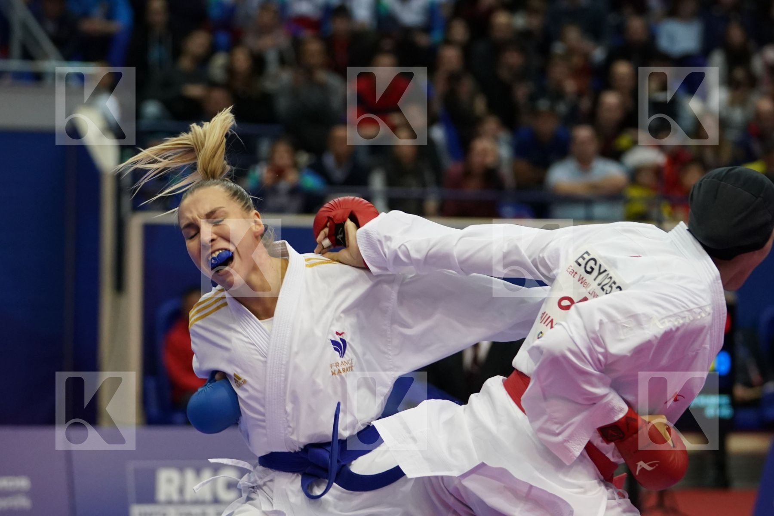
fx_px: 3440
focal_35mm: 160
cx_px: 387
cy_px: 258
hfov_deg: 12.8
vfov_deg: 8.6
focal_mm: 107
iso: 2500
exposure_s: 1/1000
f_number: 2.8
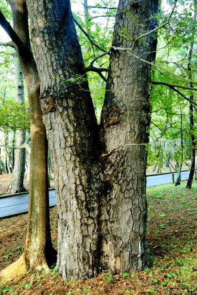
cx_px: 98
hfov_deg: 37.9
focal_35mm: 35
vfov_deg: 54.4
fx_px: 287
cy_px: 148
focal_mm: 35
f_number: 4.5
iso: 400
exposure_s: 1/60
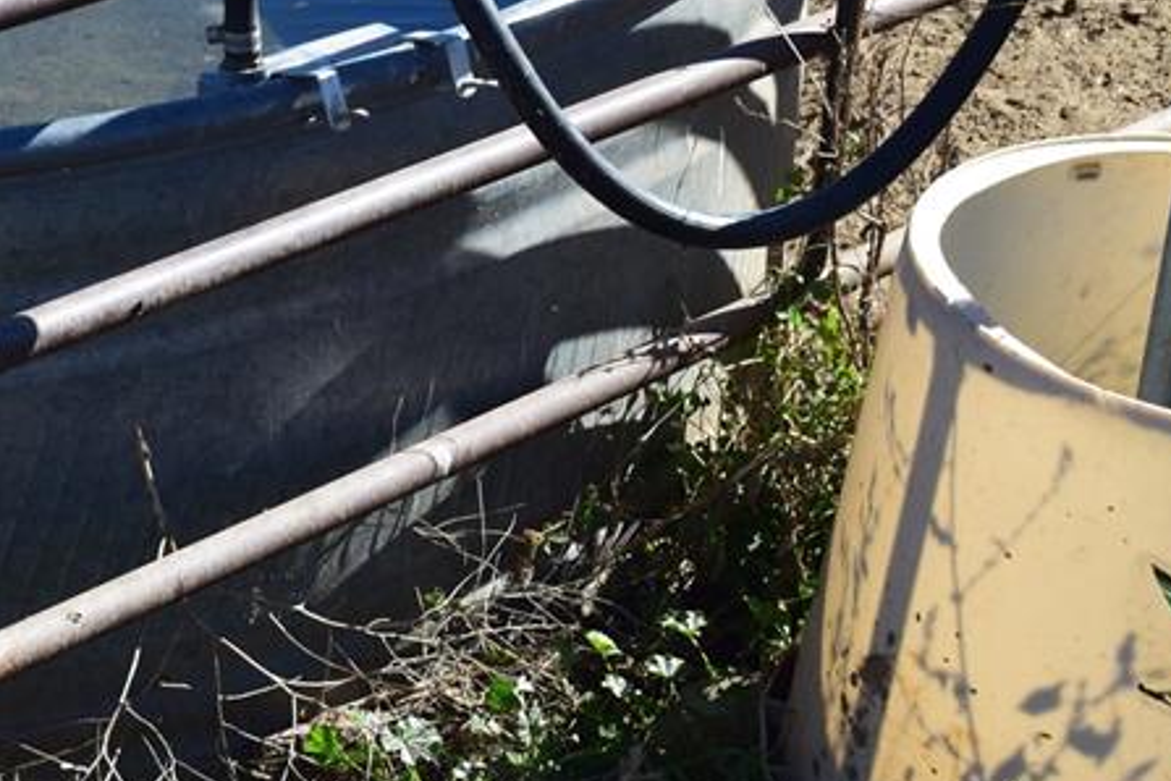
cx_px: 37
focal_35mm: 110
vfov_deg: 12.3
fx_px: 3578
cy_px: 13
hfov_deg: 18.2
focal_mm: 32
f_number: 10
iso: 400
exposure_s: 1/320
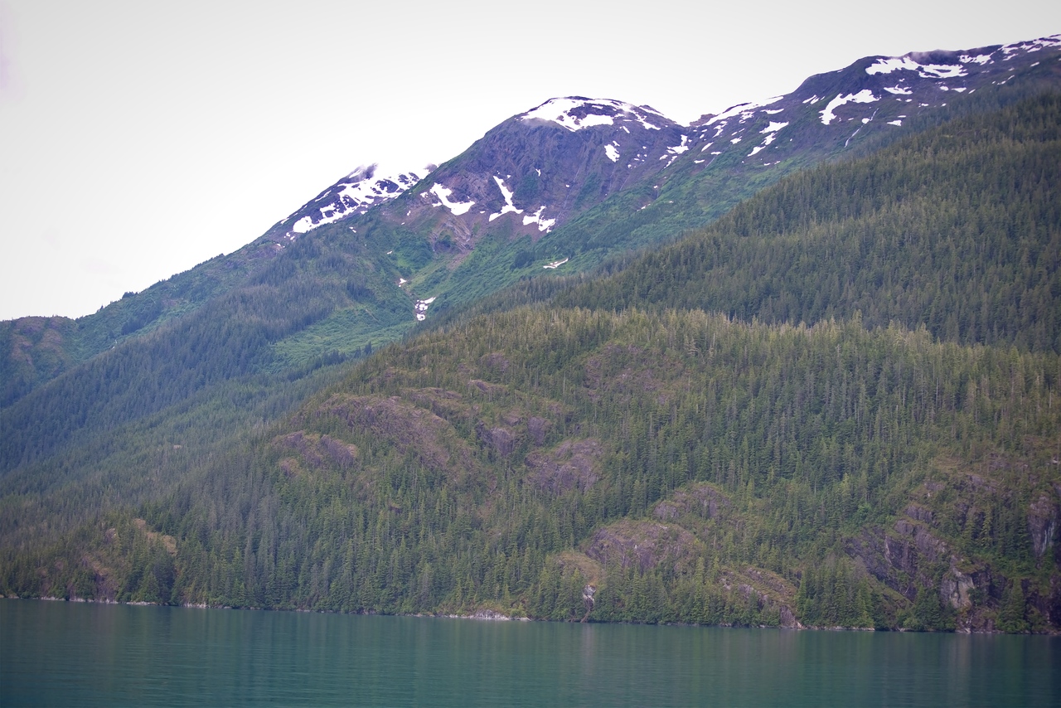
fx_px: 2063
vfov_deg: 19.5
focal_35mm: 70
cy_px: 354
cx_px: 530
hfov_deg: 28.8
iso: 125
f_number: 4.5
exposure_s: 1/160
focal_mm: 70
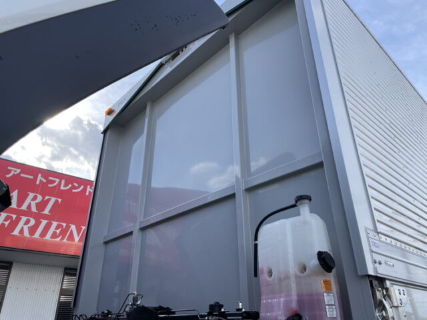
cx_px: 214
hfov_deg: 67.3
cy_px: 160
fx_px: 321
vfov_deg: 53.1
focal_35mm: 26
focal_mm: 4.2
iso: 32
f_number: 1.6
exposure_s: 1/2053
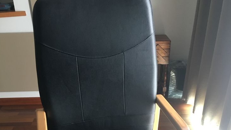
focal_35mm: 43
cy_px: 137
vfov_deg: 25.9
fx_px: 263
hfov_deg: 47.4
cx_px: 113
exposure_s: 1/33
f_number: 2.2
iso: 160
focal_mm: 4.15
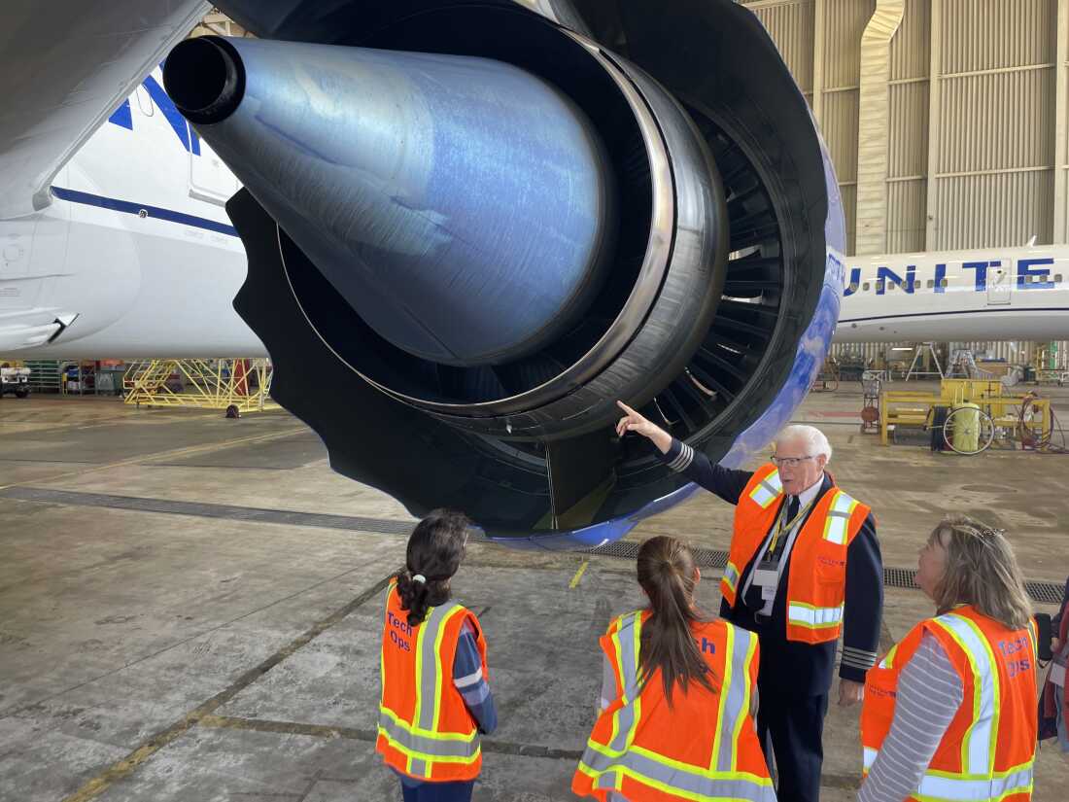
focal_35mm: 26
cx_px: 534
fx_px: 803
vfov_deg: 53.1
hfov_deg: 67.3
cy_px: 401
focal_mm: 4.2
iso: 50
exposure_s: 1/121
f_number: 1.6
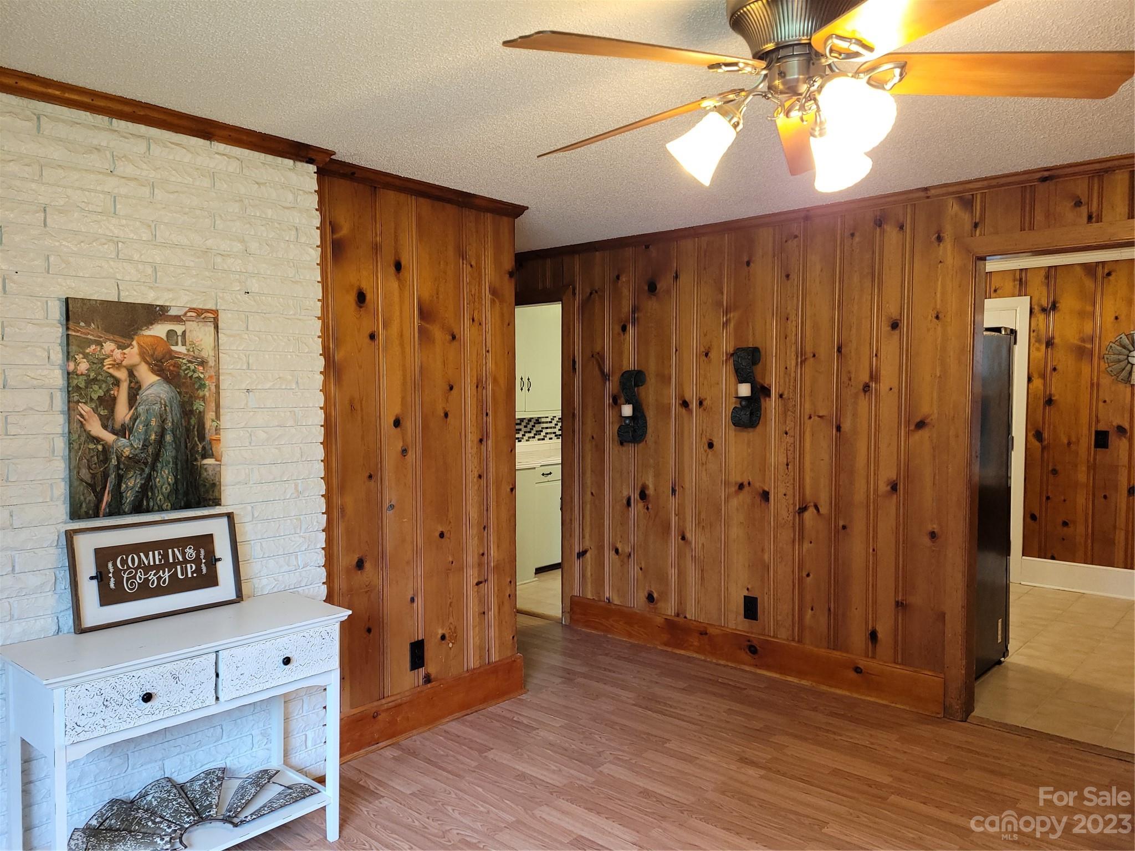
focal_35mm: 26
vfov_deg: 53.1
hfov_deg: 67.3
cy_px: 426
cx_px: 568
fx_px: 852
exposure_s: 1/24
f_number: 1.8
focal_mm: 5.4
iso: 125
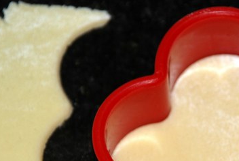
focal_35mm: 460
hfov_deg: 4.5
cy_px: 119
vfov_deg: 3.0
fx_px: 3060
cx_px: 198
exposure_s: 1/60
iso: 200
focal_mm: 135
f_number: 5.6
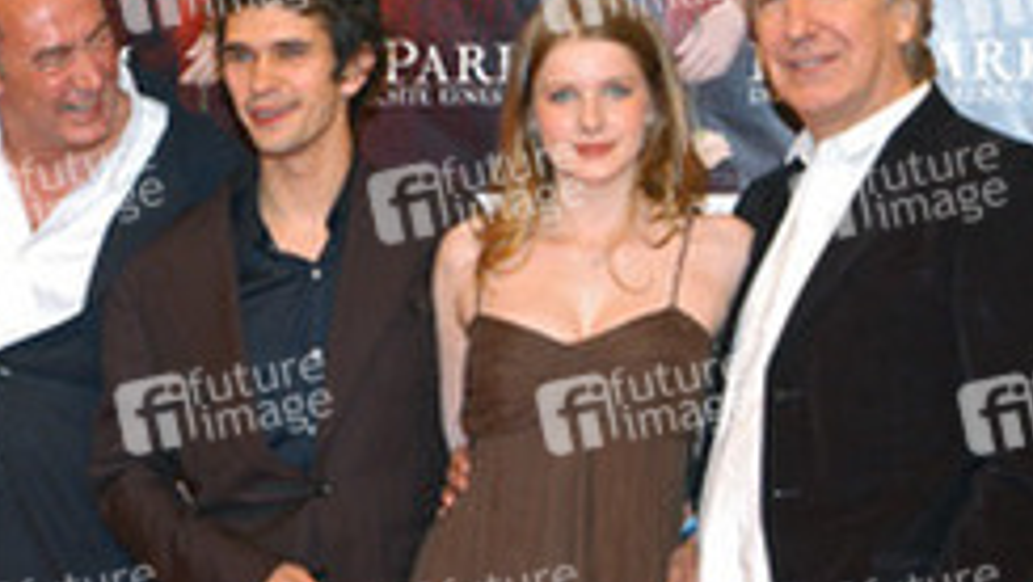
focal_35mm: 130
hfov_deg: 16.3
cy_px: 299
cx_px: 112
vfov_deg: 9.3
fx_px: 3561
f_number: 5.6
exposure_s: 1/100
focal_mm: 45
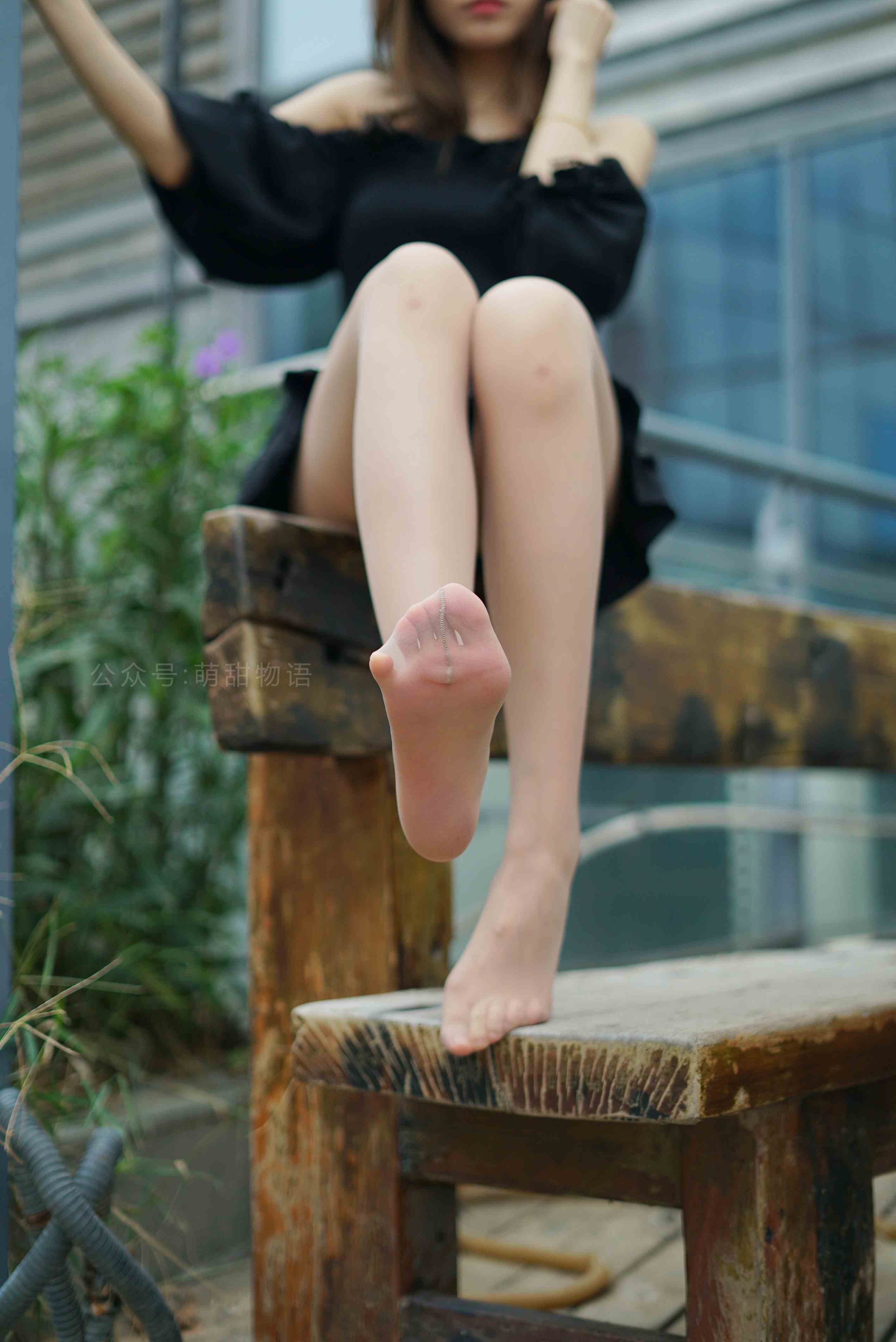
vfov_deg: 39.6
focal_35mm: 50
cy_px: 671
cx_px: 448
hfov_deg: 27.0
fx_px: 1864
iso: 200
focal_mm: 50
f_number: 2
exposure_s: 1/2000
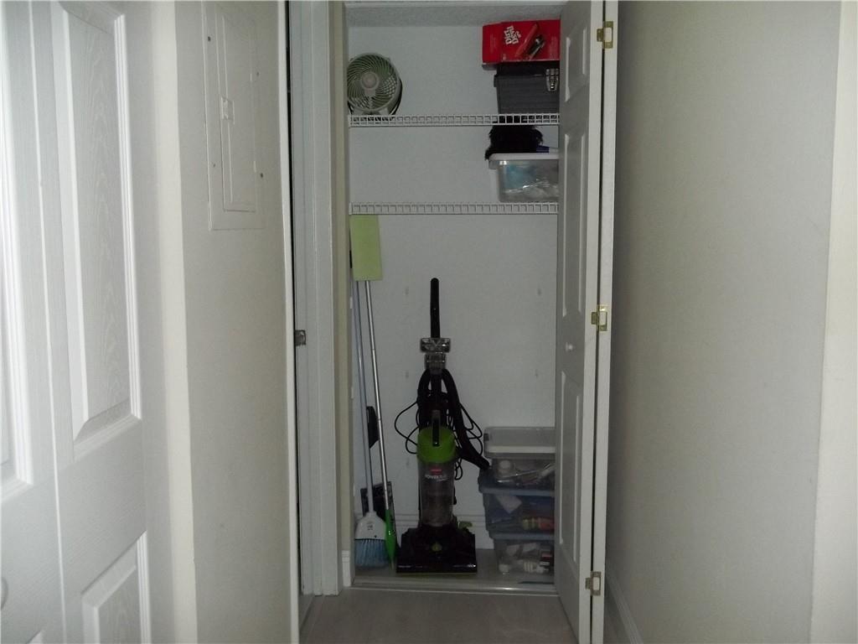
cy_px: 322
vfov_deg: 44.2
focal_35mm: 32
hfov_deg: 56.8
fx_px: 793
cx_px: 429
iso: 250
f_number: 2.9
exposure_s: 1/30
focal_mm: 5.7
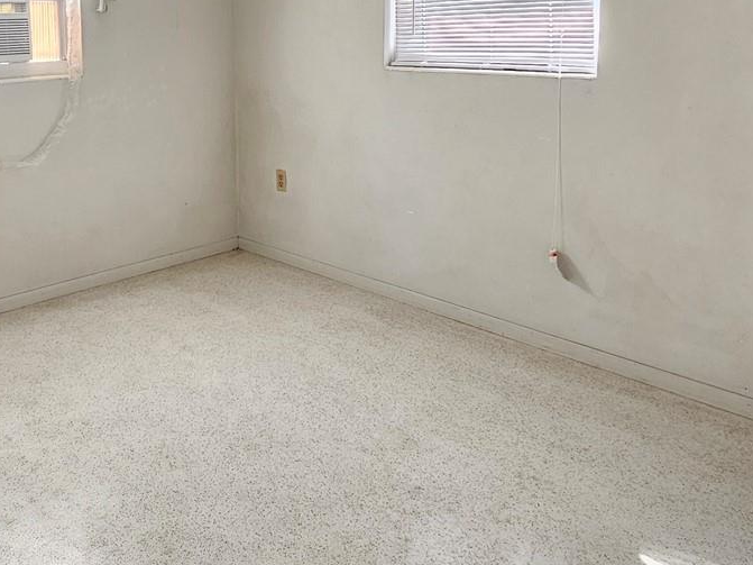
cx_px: 167
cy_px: 89
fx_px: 674
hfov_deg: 54.9
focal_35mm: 31
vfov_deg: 42.7
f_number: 2.2
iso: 160
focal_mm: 2.2
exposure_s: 1/77.4
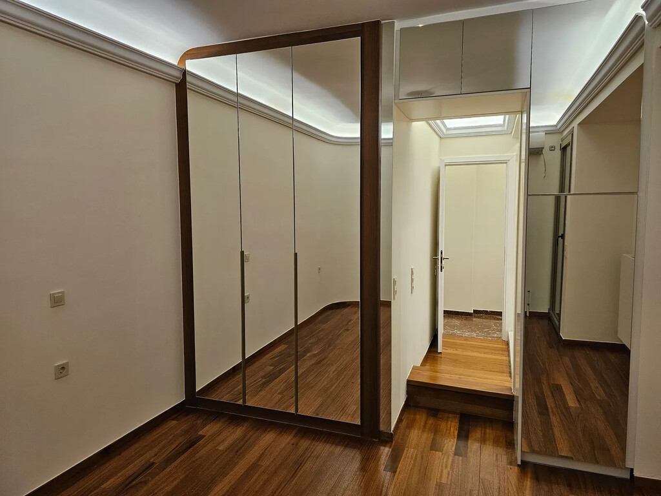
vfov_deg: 58.9
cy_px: 248
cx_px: 330
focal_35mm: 23
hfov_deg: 73.9
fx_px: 439
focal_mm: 6.3
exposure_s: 1/100
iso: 125
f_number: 1.7
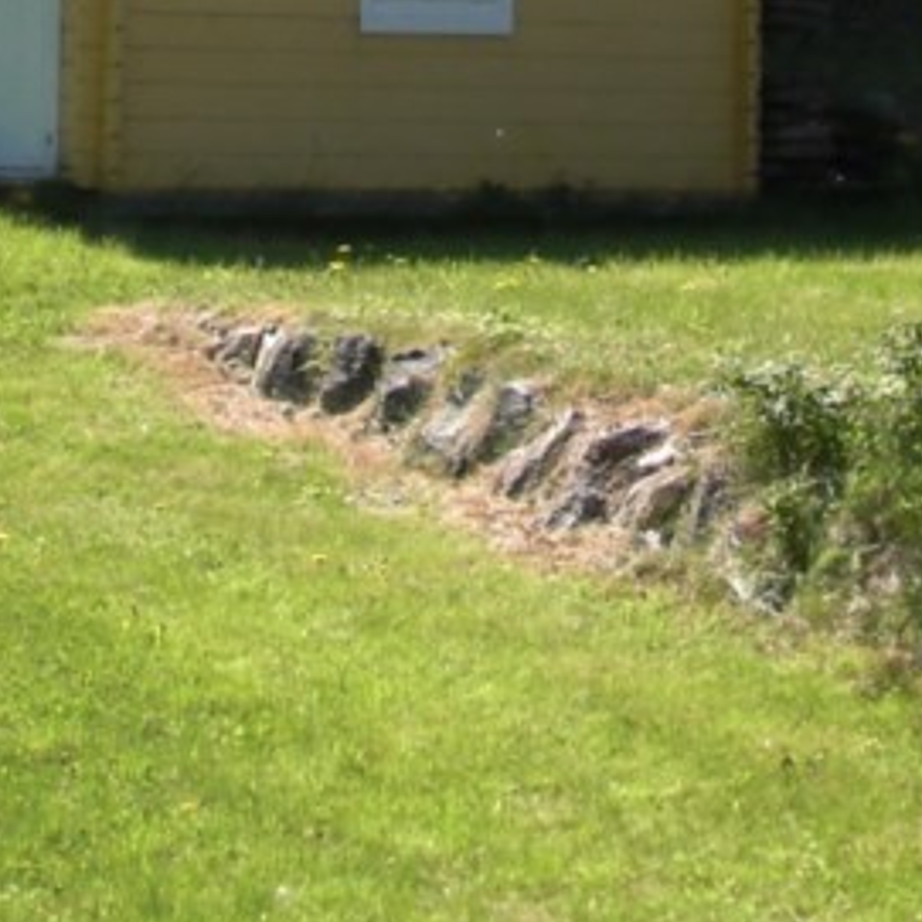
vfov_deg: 9.9
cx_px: 415
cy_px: -595
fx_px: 5093
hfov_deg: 10.3
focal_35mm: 169
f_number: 2.8
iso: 50
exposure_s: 1/400
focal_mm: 6.3
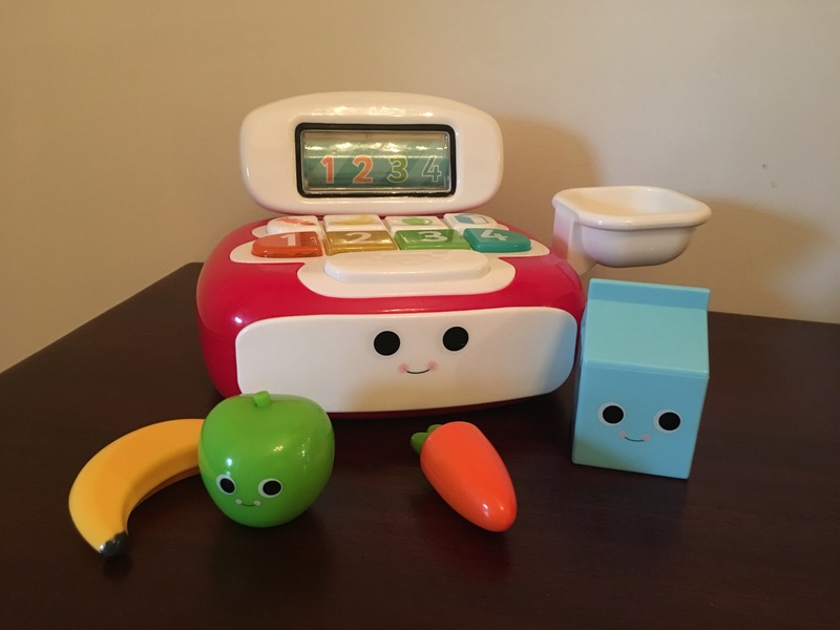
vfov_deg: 48.2
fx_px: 704
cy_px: 315
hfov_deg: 61.7
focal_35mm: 29
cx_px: 420
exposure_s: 1/17
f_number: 2.2
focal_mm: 4.15
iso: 400
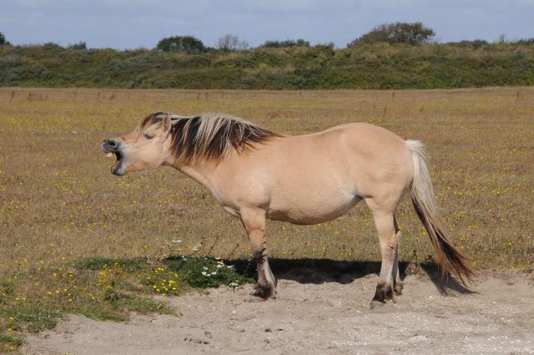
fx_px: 2333
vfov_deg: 8.7
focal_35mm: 158
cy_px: 178
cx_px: 267
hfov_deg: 13.1
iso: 800
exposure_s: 1/1000
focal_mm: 105
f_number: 16
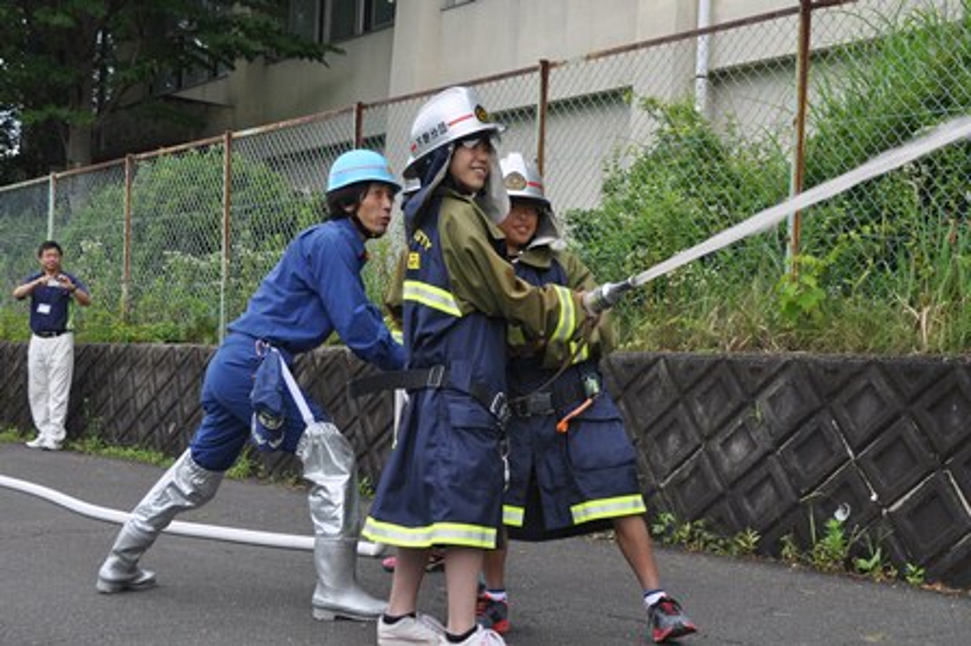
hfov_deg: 37.9
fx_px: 1415
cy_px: 323
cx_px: 486
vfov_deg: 25.7
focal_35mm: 52
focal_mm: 35
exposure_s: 1/250
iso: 200
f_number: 8
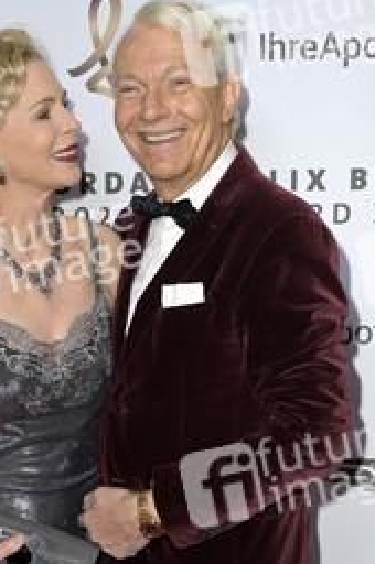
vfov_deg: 23.6
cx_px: 93
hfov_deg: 15.8
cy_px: 366
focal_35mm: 86
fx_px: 1347
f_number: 5.6
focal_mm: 55
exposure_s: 1/250
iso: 640
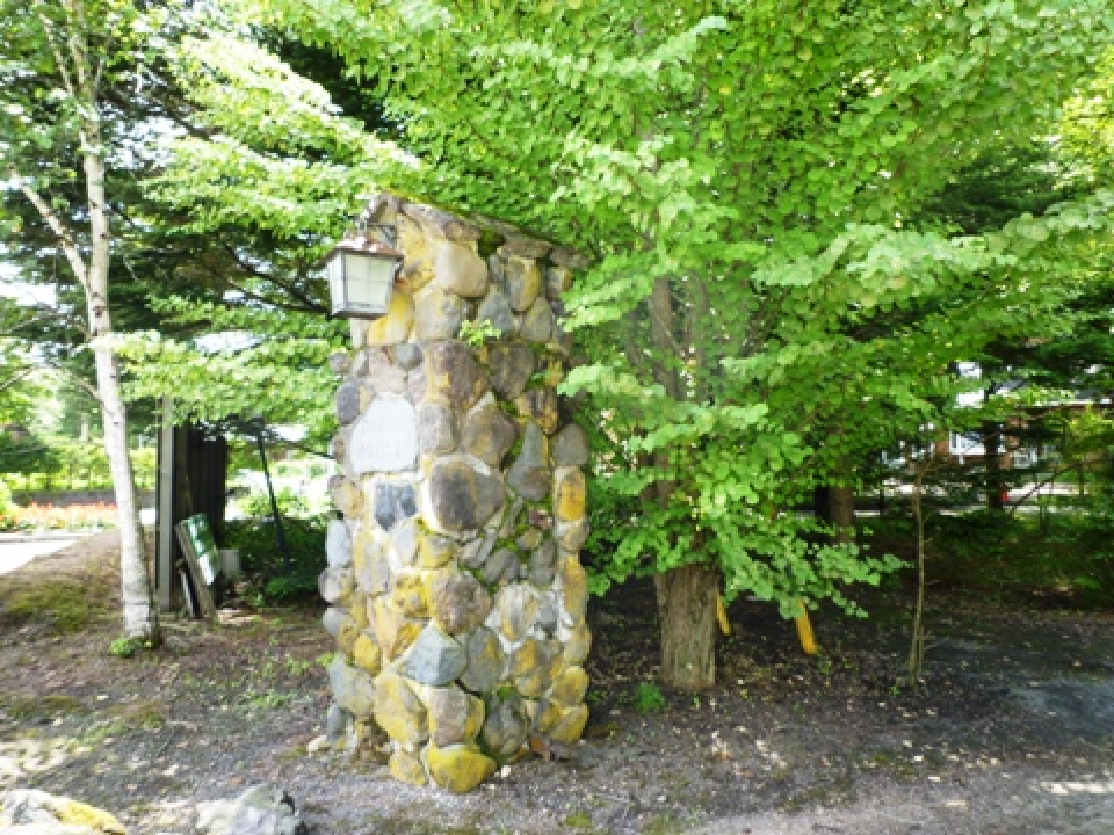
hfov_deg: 69.4
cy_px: 418
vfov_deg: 54.9
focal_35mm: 25
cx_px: 557
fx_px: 805
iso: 80
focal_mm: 4.4
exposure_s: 1/60
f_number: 2.8
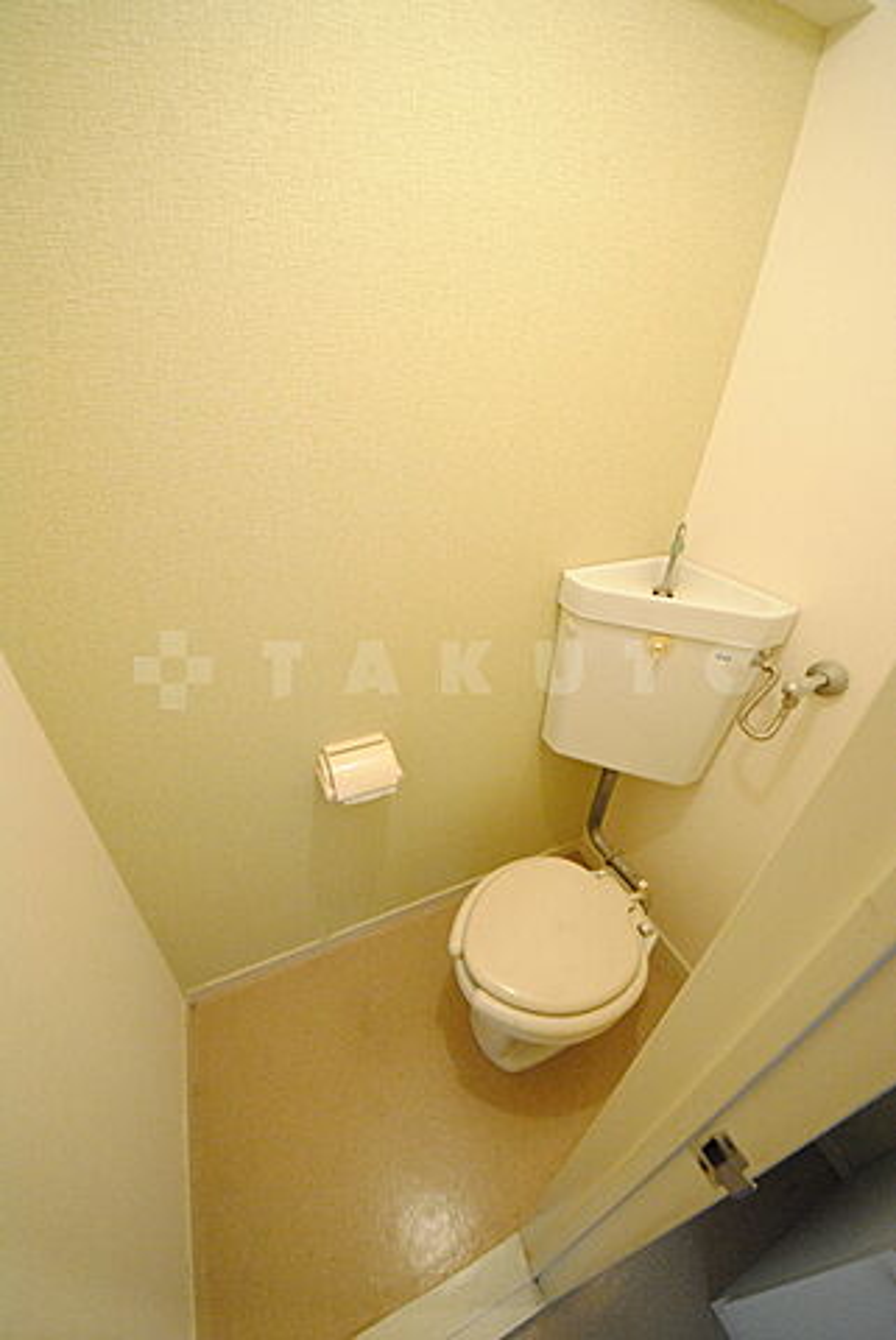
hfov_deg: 90.1
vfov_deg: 112.6
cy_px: 670
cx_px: 448
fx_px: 447
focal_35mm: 12
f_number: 4.5
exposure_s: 1/25
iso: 1600
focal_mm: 8
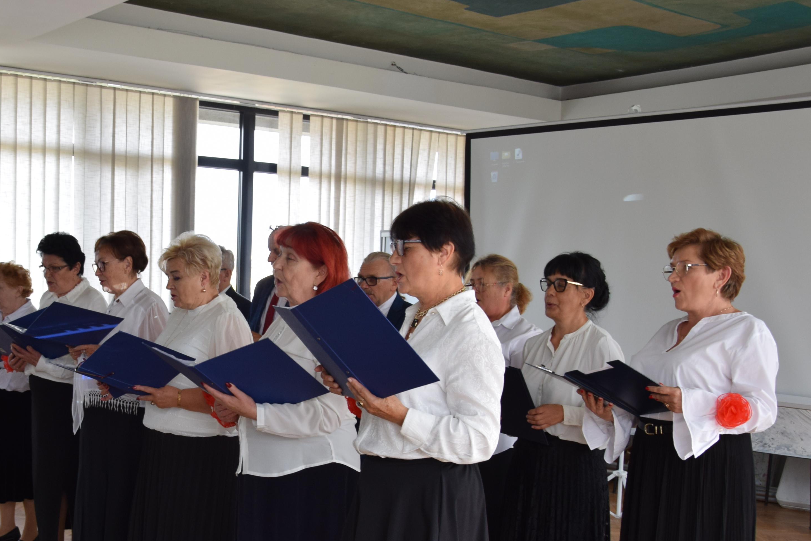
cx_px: 246
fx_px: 1099
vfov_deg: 27.3
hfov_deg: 39.8
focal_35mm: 49
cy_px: 404
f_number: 5
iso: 400
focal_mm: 21
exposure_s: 1/100
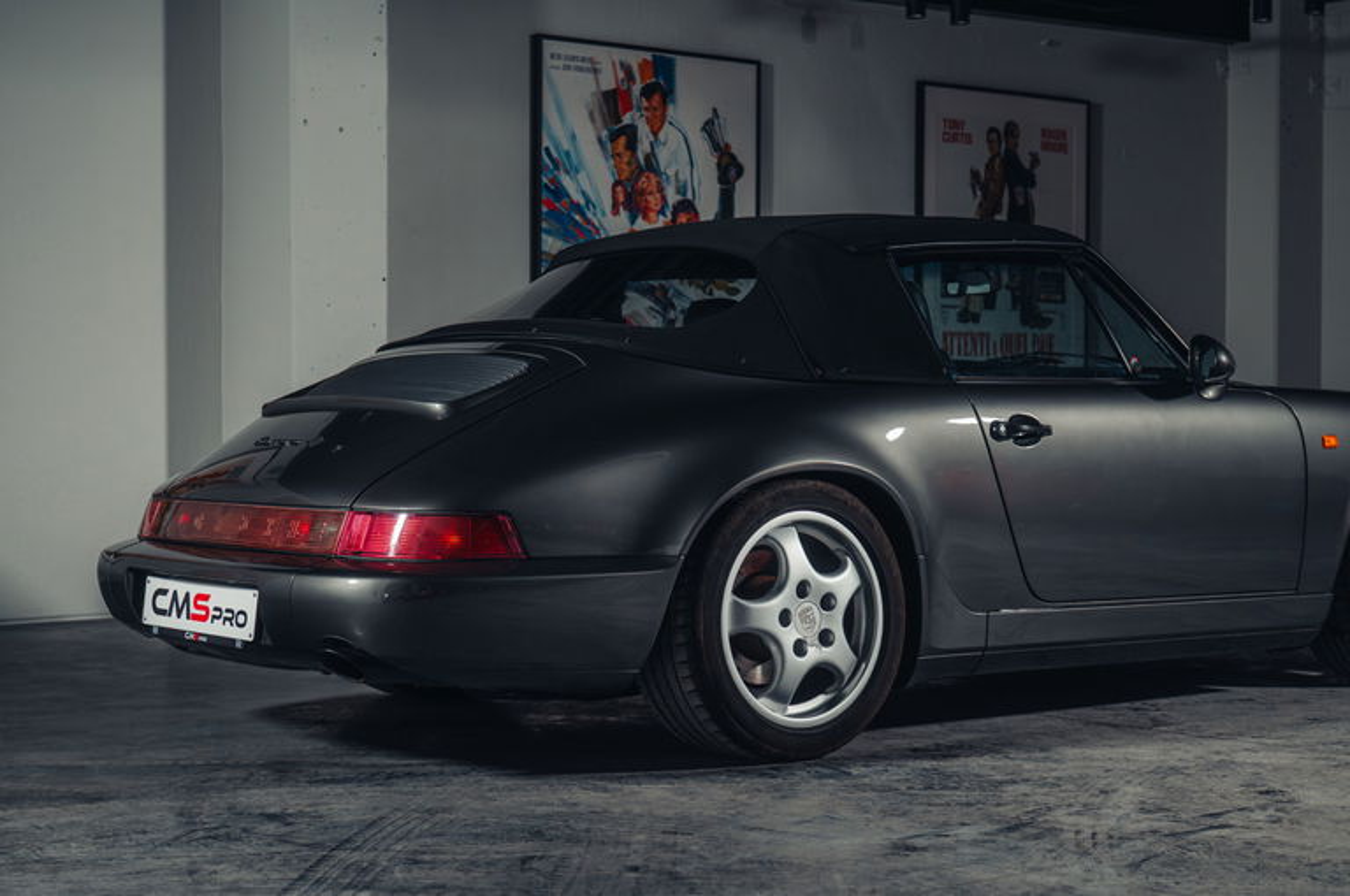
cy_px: 448
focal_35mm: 60
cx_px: 675
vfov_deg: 22.6
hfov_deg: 33.4
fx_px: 2247
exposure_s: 1/125
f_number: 5.6
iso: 800
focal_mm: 60
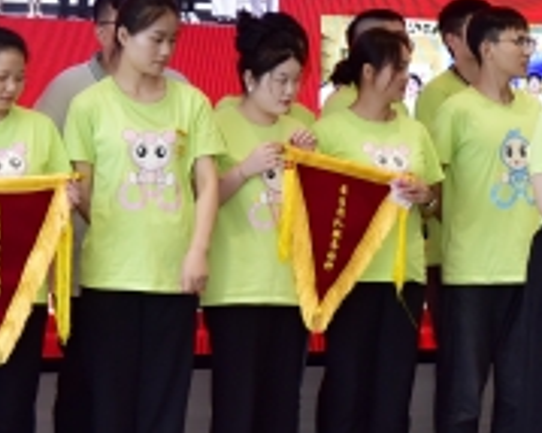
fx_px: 2517
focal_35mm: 157
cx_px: 321
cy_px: 70
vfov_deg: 9.8
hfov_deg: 12.3
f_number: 5
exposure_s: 1/125
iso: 1000
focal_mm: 50
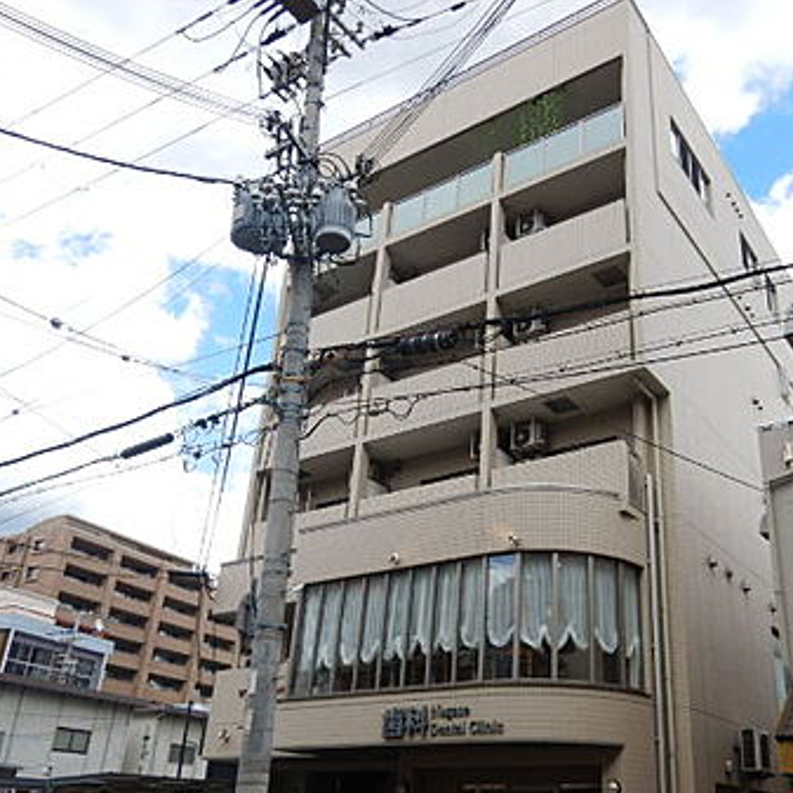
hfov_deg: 50.4
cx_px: 508
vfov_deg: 51.0
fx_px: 829
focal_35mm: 32
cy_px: 432
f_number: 2.8
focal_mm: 4.3
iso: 125
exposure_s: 1/1000
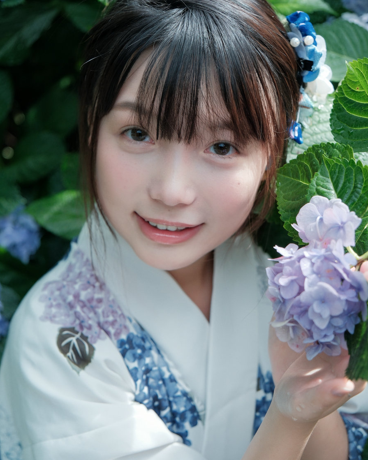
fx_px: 1048
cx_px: 184
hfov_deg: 19.9
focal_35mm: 77
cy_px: 232
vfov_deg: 24.8
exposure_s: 1/1250
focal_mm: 45.1
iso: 800
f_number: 2.8
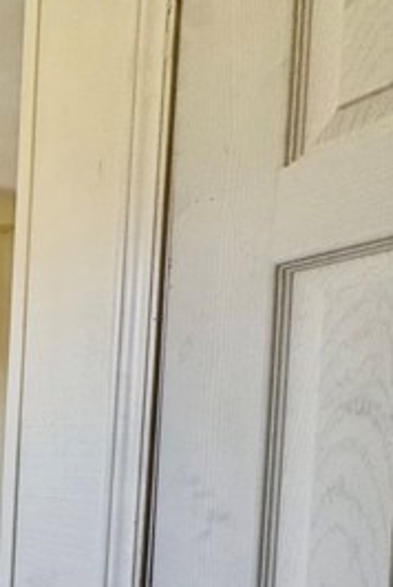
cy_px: 468
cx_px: -311
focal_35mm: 35
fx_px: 572
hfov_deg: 22.4
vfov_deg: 51.1
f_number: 2.2
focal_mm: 2.22
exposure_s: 1/109
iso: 40
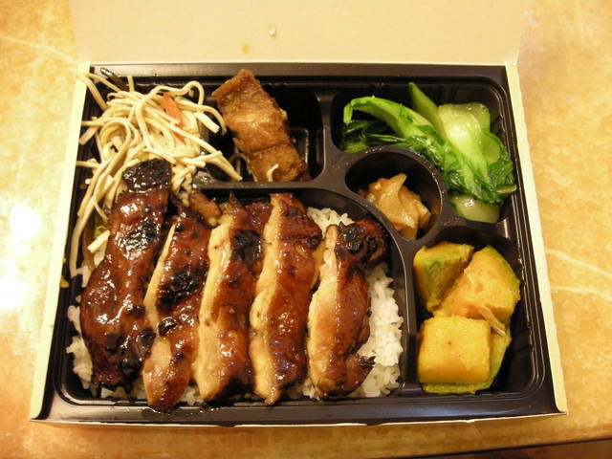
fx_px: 619
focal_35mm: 35
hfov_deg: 52.6
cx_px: 306
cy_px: 230
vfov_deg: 40.7
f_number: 2.8
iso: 400
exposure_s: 1/11.5
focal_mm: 5.7
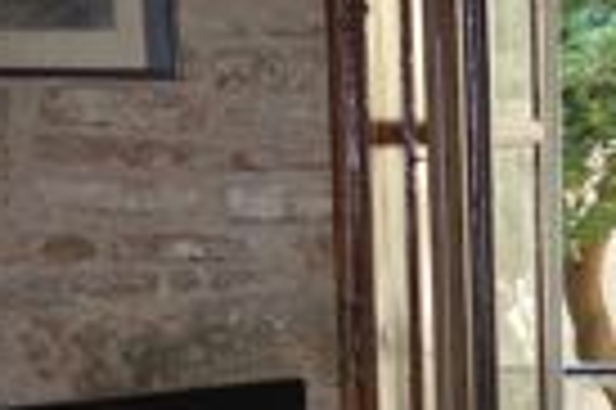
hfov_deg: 13.5
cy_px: 653
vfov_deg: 9.2
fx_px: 2461
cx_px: 911
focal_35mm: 144
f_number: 2.5
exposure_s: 1/100
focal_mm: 10.4
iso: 125
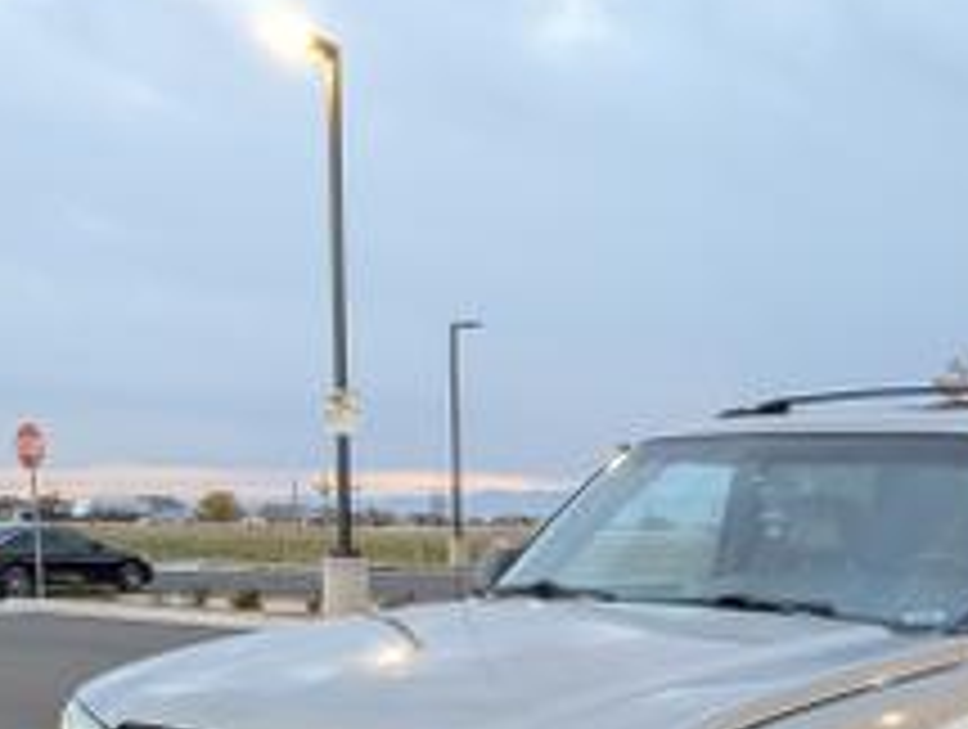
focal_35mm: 56
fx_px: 1569
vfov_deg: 24.5
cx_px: 860
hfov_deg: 32.7
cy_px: 792
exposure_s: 1/32.2
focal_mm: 6.9
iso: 50
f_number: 1.68
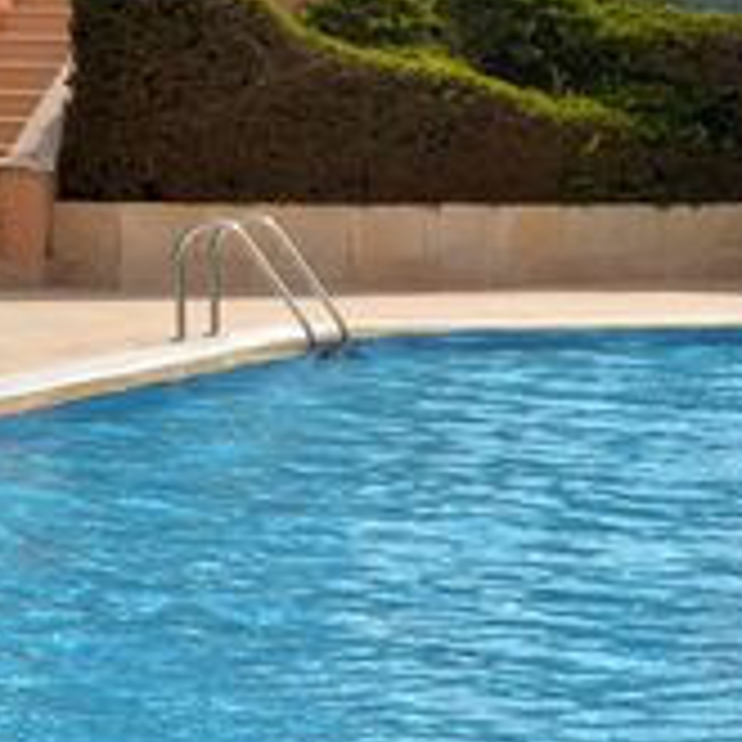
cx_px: 571
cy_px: -7
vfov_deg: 9.9
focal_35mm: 176
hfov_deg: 9.9
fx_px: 4268
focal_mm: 24
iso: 100
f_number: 10
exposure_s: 1/200
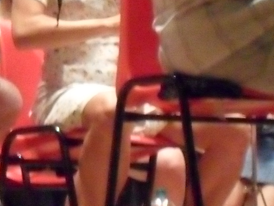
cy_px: -19
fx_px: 4093
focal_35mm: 517
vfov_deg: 2.9
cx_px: 181
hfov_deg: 3.8
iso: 800
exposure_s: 1/10
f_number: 5.4
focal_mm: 21
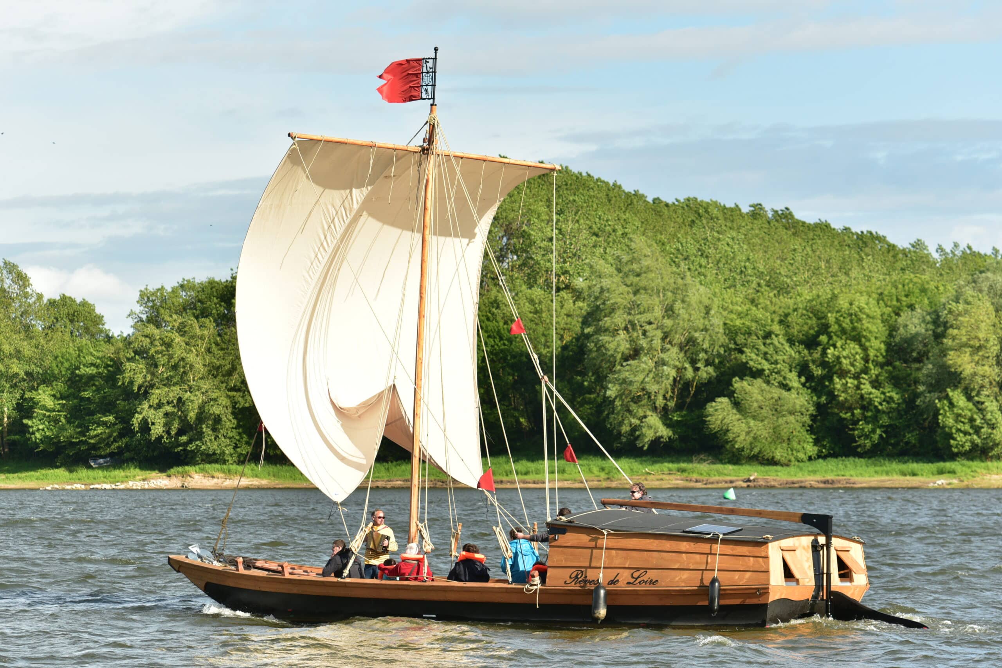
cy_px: 334
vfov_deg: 9.8
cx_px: 501
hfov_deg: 14.7
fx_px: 3897
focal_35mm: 140
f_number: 8
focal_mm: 140
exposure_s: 1/1000
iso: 560
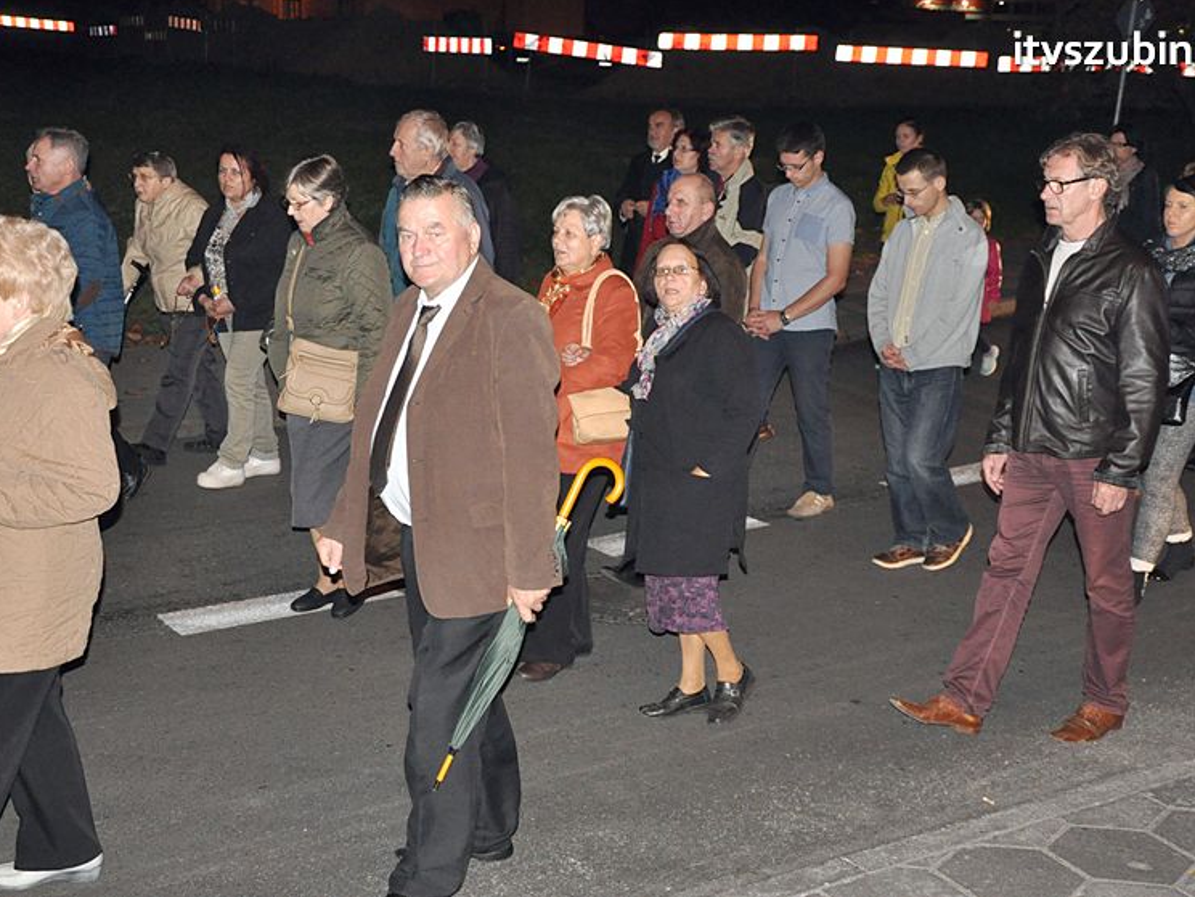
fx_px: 1933
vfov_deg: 26.1
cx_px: 594
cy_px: 449
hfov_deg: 34.3
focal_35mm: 56
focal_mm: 34
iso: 2000
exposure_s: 1/60
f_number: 5
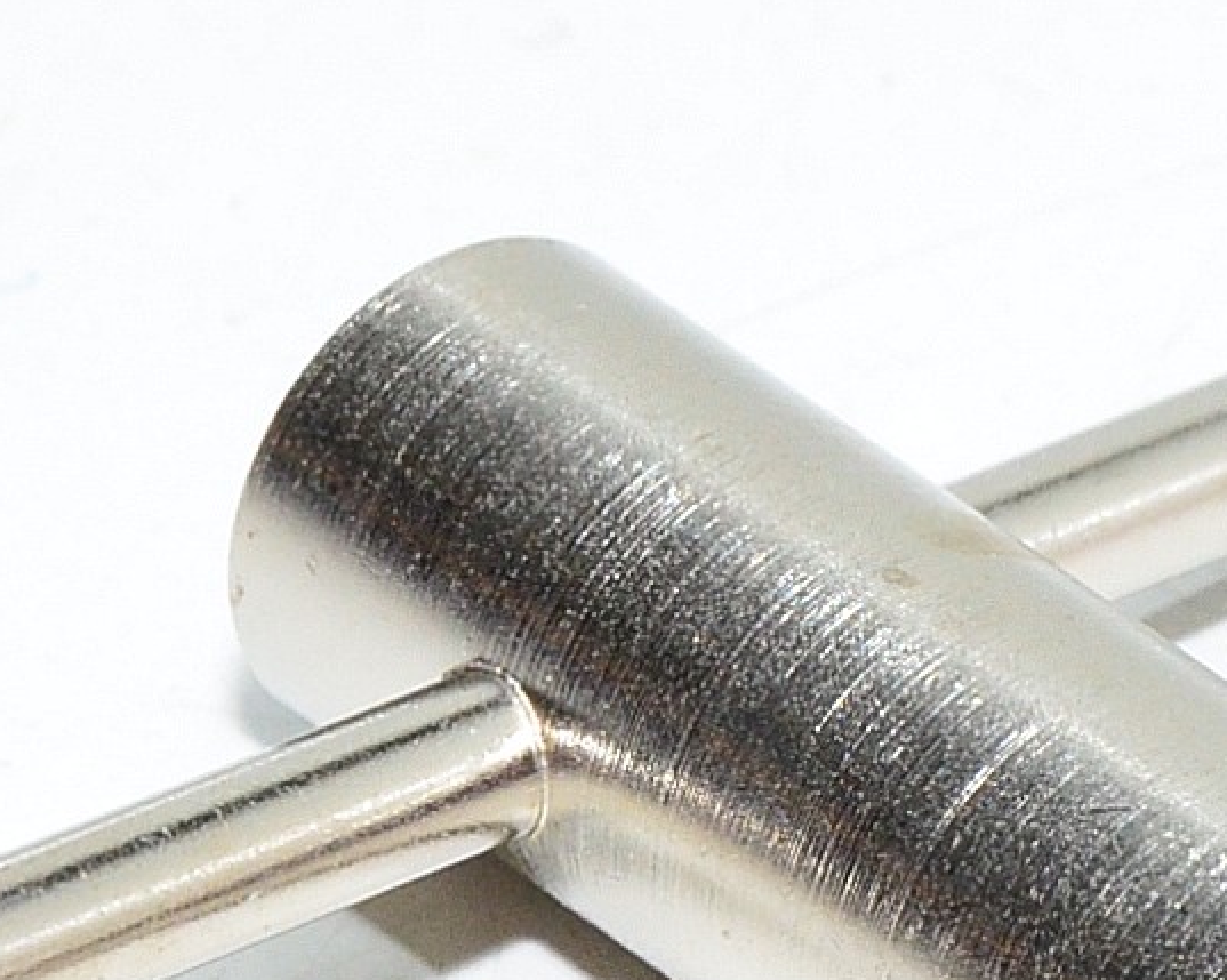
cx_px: 1049
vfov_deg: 2.3
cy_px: 991
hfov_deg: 2.9
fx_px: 24577
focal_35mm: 677
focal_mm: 105
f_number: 16
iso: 1600
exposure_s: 1/50
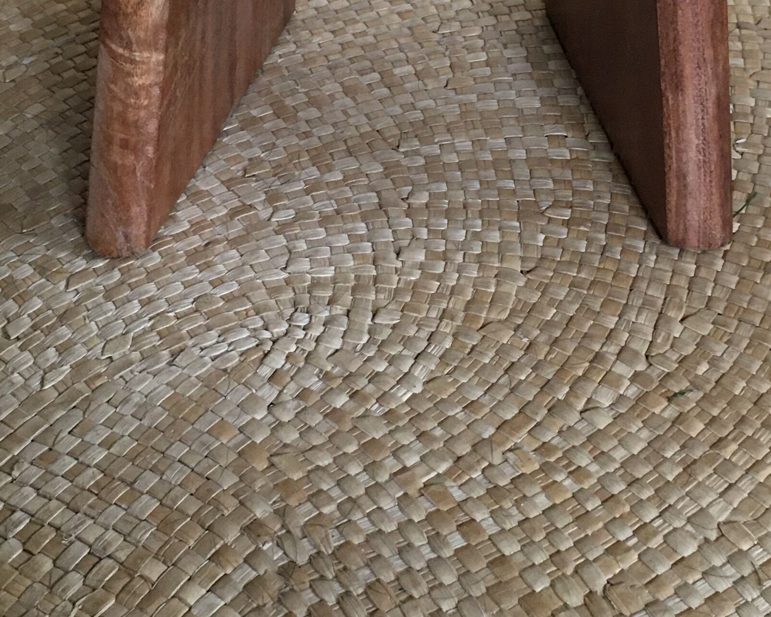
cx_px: 427
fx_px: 1620
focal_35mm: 71
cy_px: 192
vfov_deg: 21.5
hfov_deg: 26.7
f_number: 2.2
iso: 125
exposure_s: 1/30
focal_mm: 4.15
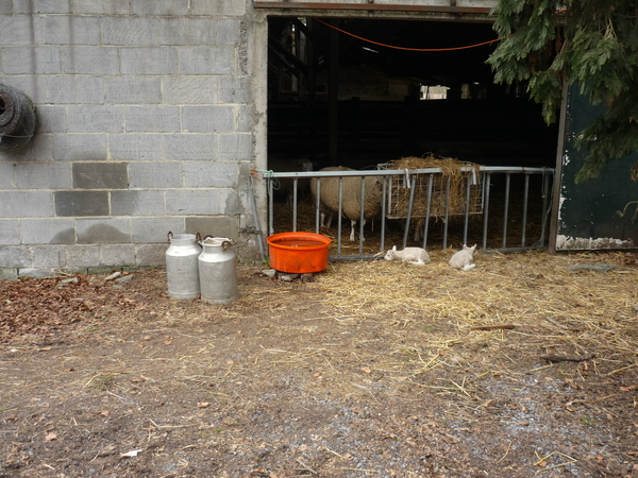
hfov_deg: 55.4
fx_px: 608
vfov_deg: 42.9
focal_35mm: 33
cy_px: 239
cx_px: 319
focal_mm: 5.5
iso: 100
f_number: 2.8
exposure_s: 1/80
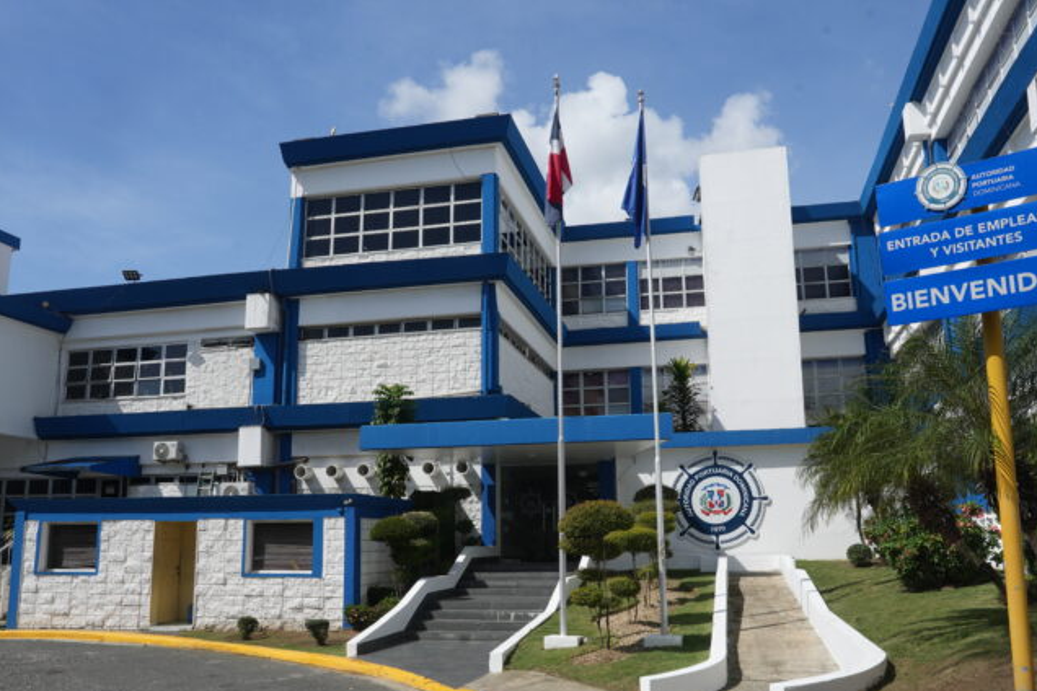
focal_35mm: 29
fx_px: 835
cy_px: 403
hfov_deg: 63.6
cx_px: 545
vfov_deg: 44.8
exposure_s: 1/200
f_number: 11
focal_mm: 24
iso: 100
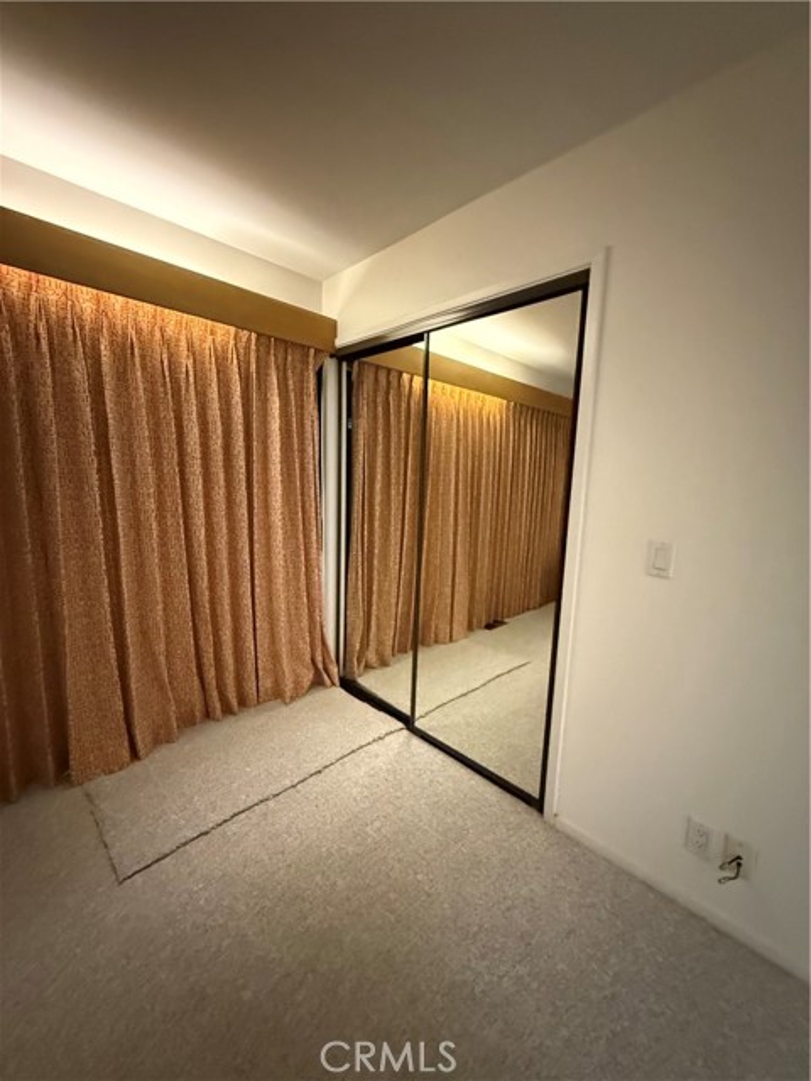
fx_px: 437
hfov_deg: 85.7
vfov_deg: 102.1
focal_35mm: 14
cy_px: 540
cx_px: 406
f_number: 2.2
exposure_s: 1/40
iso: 1250
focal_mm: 2.22
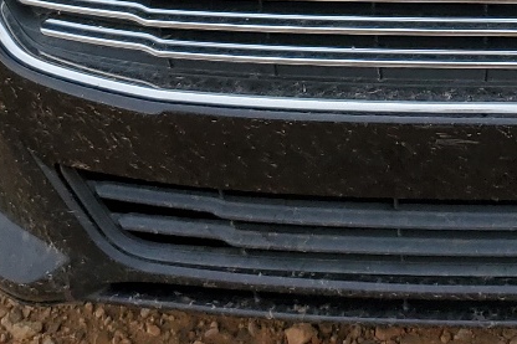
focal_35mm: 104
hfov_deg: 19.3
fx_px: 1493
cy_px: -302
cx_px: 460
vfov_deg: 12.0
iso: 50
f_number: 1.5
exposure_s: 1/909
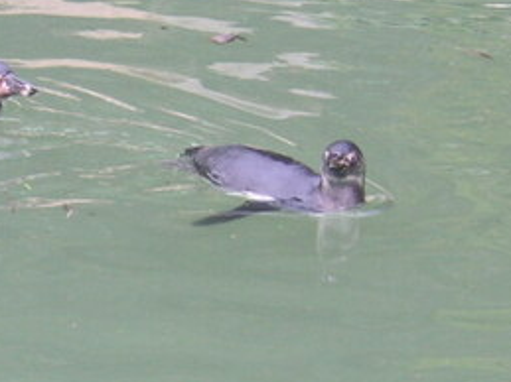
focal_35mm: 235
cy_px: 246
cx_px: -75
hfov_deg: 8.4
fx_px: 3467
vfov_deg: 6.3
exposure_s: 1/90
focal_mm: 12.6
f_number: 4.4
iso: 50
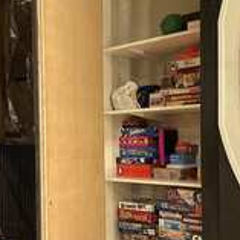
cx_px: 70
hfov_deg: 31.3
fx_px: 424
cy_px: 144
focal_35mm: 54
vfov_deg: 31.5
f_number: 1.78
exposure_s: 1/60
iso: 500
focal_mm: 6.86
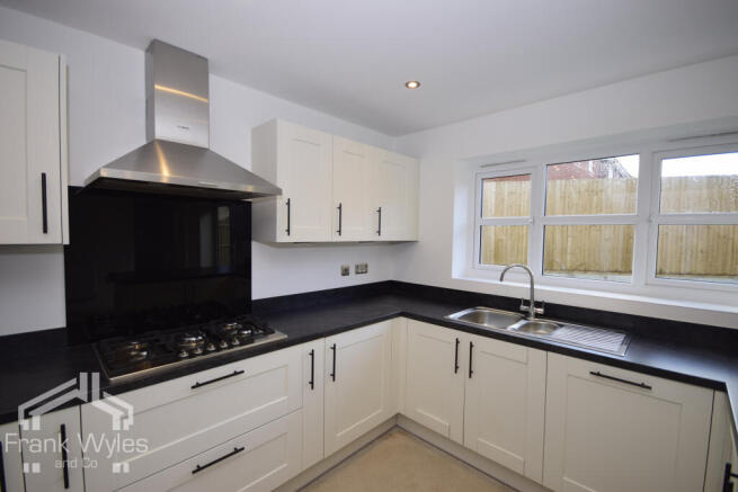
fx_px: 308
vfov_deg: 77.4
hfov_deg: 100.4
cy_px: 246
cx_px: 369
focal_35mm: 15
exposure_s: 1/160
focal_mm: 10
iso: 320
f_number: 4
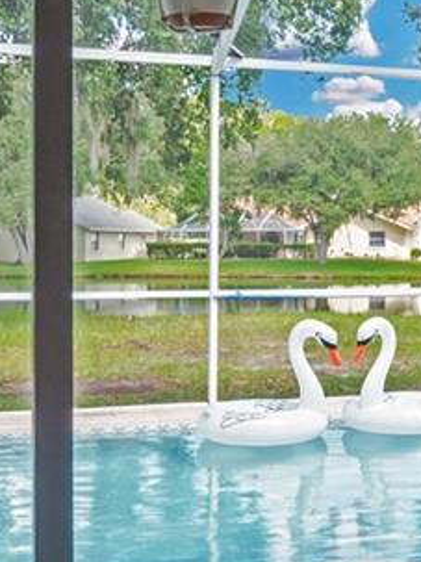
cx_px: 401
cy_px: 236
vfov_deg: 27.4
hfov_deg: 20.2
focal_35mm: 71
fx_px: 1152
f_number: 10
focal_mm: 14
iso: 250
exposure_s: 1/60
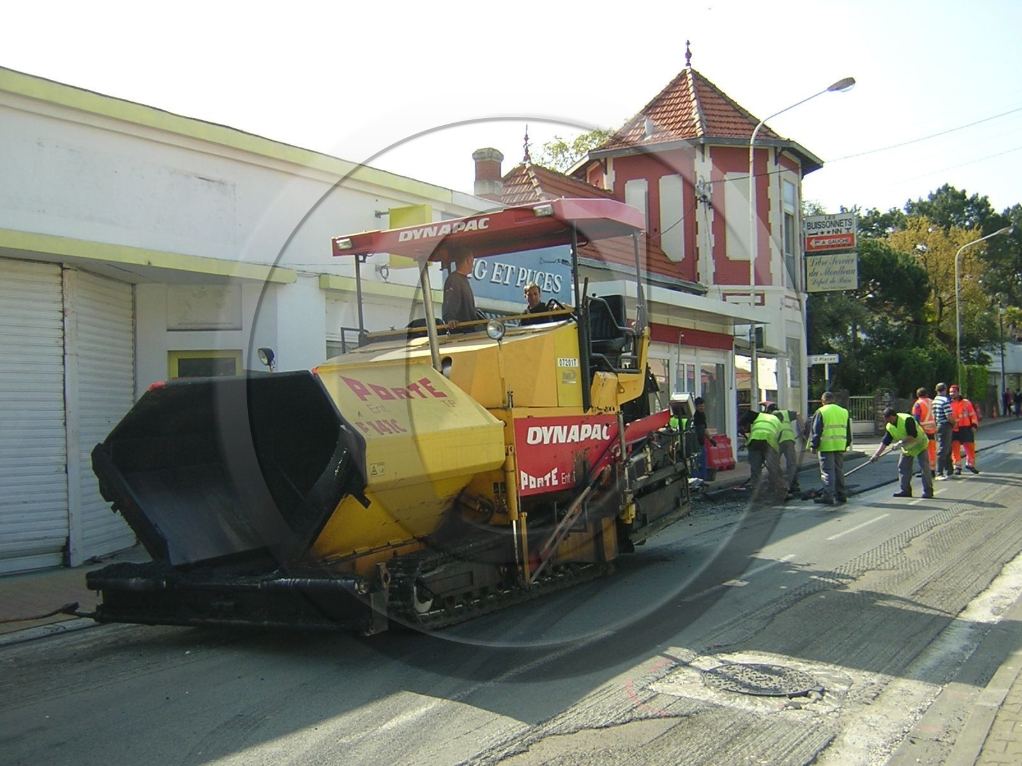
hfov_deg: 51.4
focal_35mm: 36
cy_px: 383
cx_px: 511
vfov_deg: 39.7
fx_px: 1063
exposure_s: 1/505
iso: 100
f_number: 2.6
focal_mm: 4.7
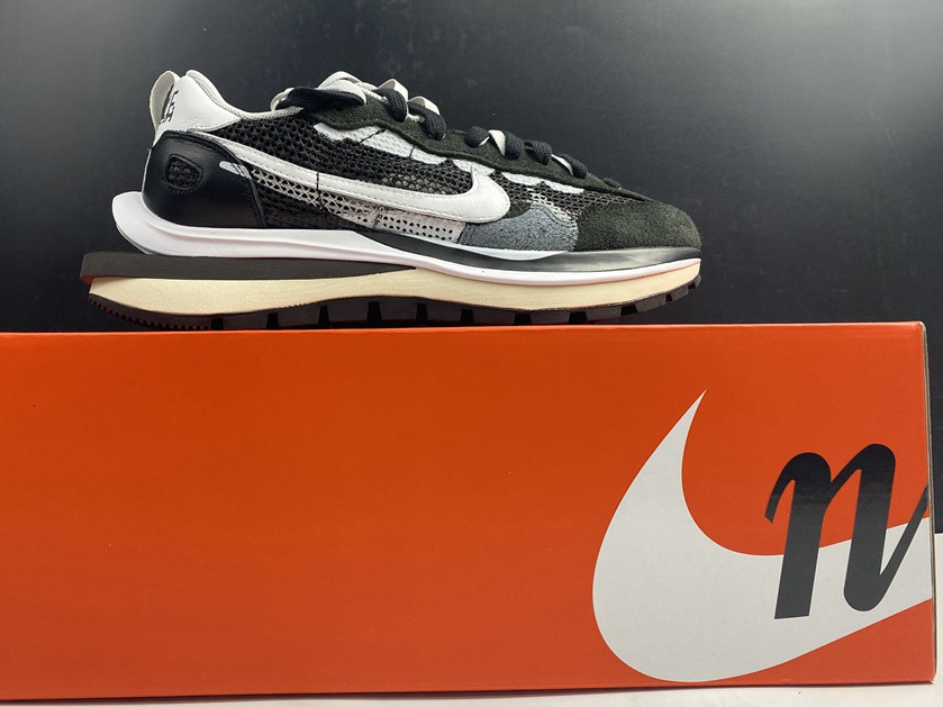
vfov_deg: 45.4
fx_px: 844
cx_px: 420
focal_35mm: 31
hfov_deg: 58.2
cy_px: 326
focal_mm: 4.25
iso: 100
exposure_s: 1/100
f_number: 1.8
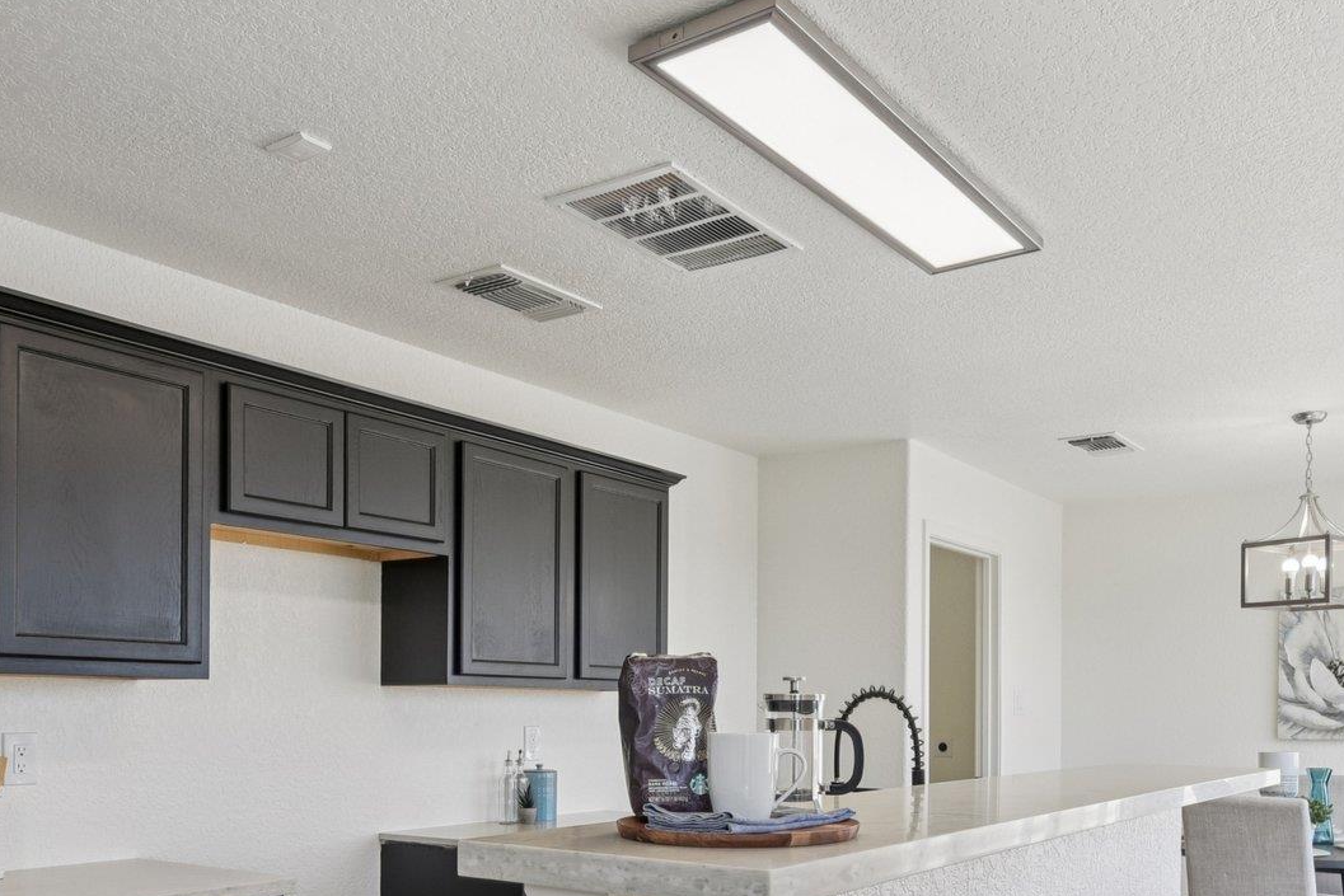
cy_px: 700
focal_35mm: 31
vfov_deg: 40.8
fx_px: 1157
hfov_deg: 60.0
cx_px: 768
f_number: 8
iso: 400
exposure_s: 1/60
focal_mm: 16
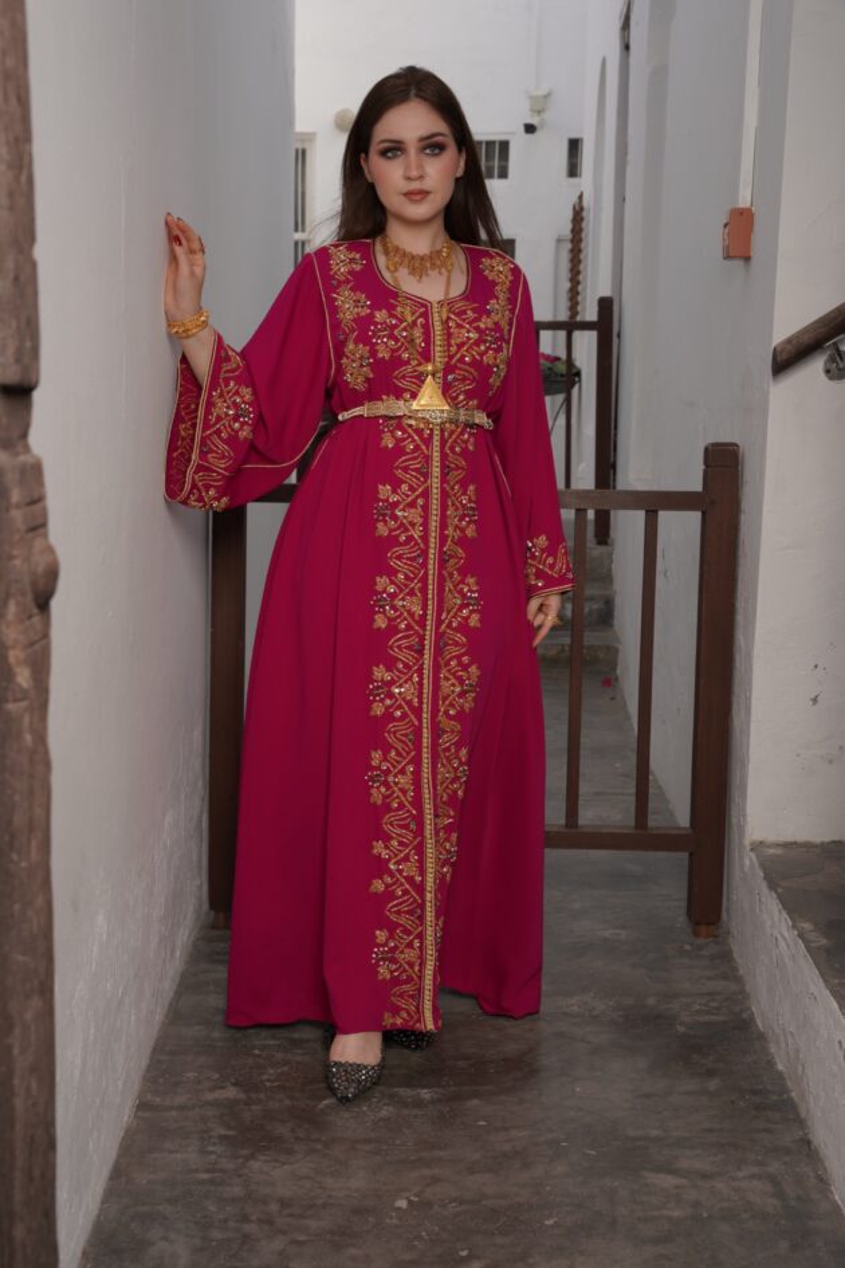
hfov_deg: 27.7
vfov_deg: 40.6
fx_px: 1715
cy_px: 634
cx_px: 422
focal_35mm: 49
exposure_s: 1/160
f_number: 9
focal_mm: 48.7
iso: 100
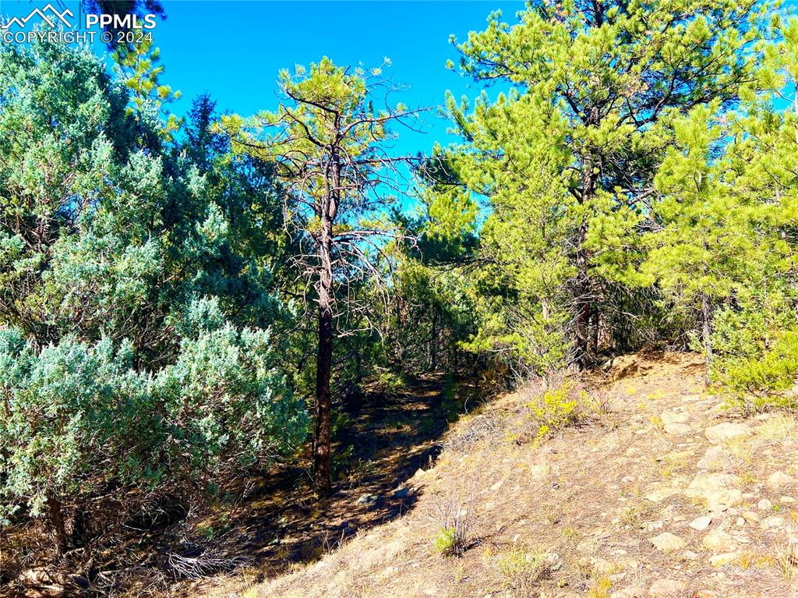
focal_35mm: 26
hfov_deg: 67.3
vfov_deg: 53.0
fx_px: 599
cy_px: 299
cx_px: 399
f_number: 1.5
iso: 50
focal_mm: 5.7
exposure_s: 1/1869
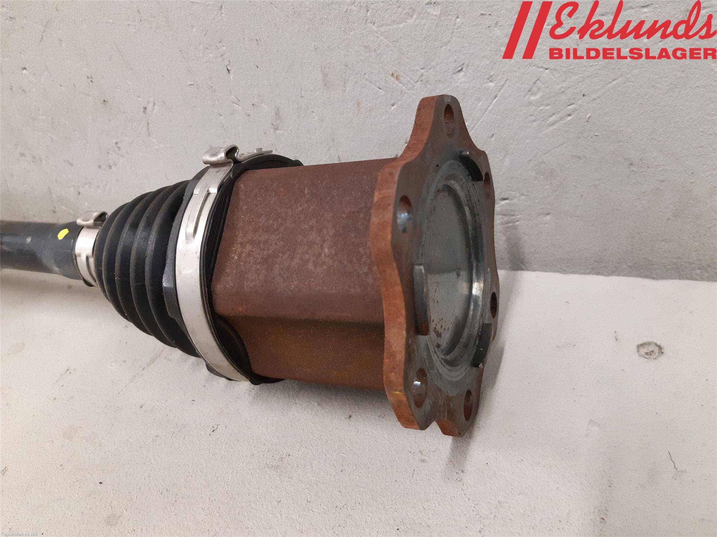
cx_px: 358
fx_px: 539
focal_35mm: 26
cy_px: 268
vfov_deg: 53.1
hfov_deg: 67.3
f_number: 1.7
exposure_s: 1/50
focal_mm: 3.93
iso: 250
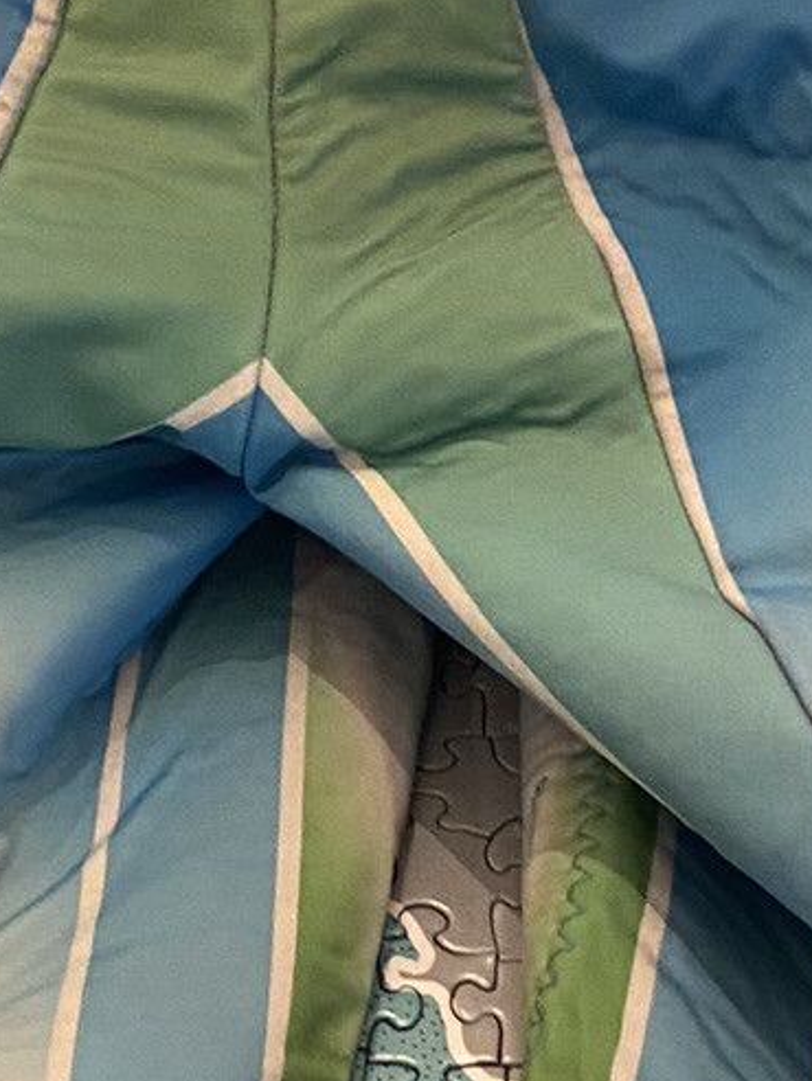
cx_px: 270
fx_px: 3376
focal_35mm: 108
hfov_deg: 13.7
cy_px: 645
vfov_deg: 18.2
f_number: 1.8
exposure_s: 1/40
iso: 320
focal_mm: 4.25
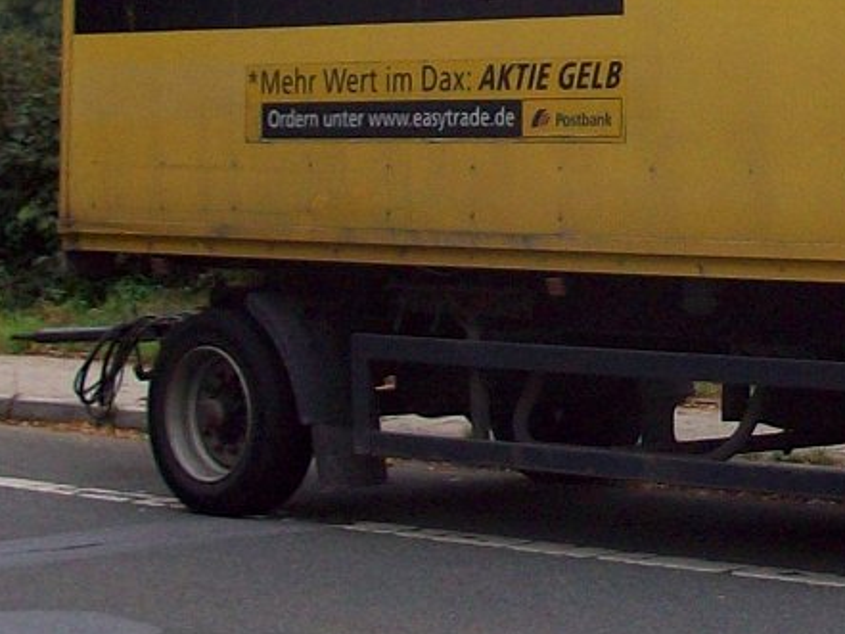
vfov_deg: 18.4
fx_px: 1929
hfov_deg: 23.4
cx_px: 902
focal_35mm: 79
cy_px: 75
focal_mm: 5.7
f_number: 2.8
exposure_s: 1/193
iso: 80
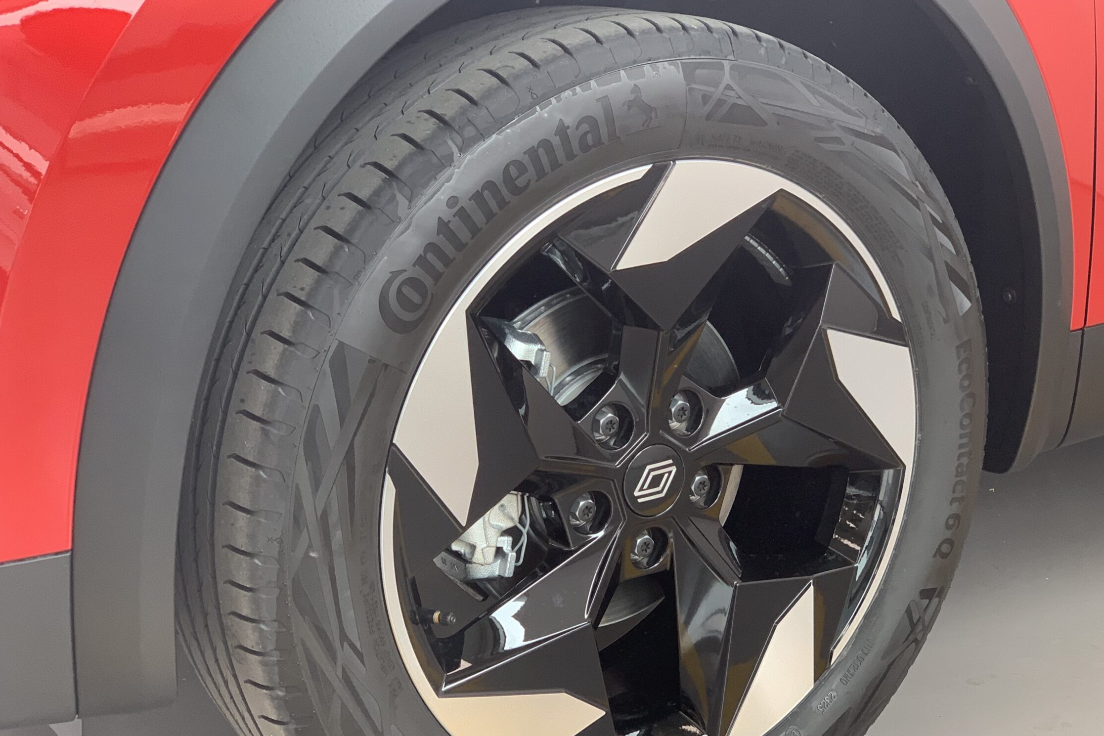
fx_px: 1901
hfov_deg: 32.3
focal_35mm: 62
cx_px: 614
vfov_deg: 21.9
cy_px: 408
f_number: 2.4
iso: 125
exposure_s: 1/60
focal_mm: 6
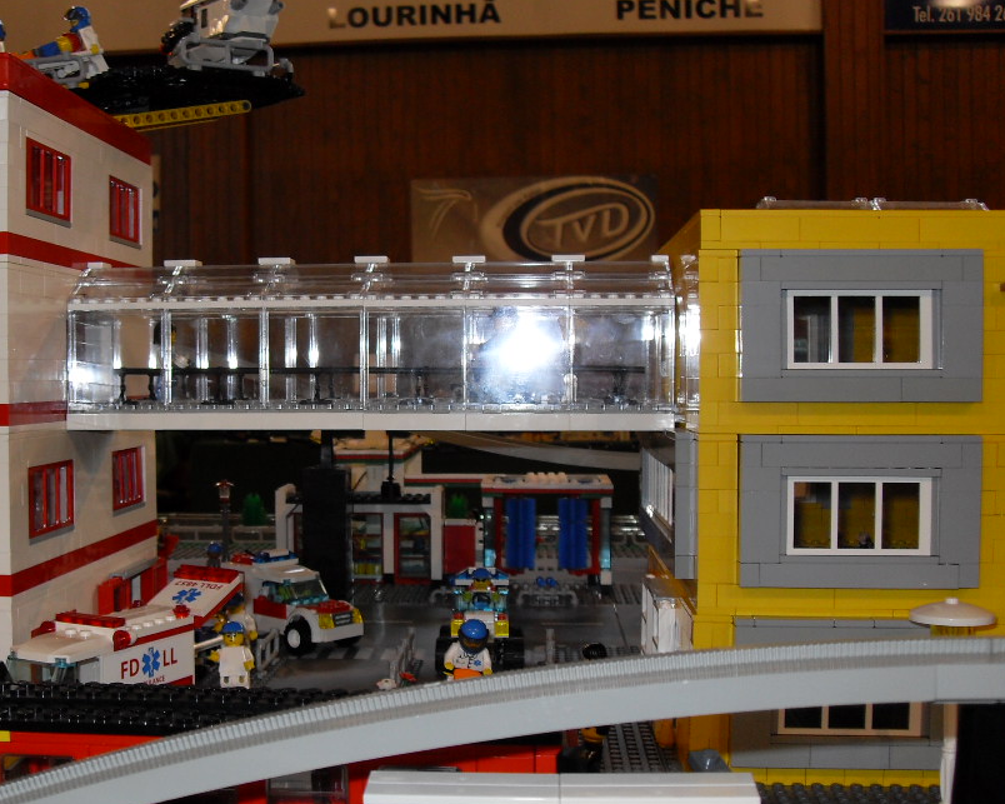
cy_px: 429
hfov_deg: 40.2
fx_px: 1368
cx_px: 399
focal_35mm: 46
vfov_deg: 32.7
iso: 100
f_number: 2.8
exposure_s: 1/45
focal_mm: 6.3
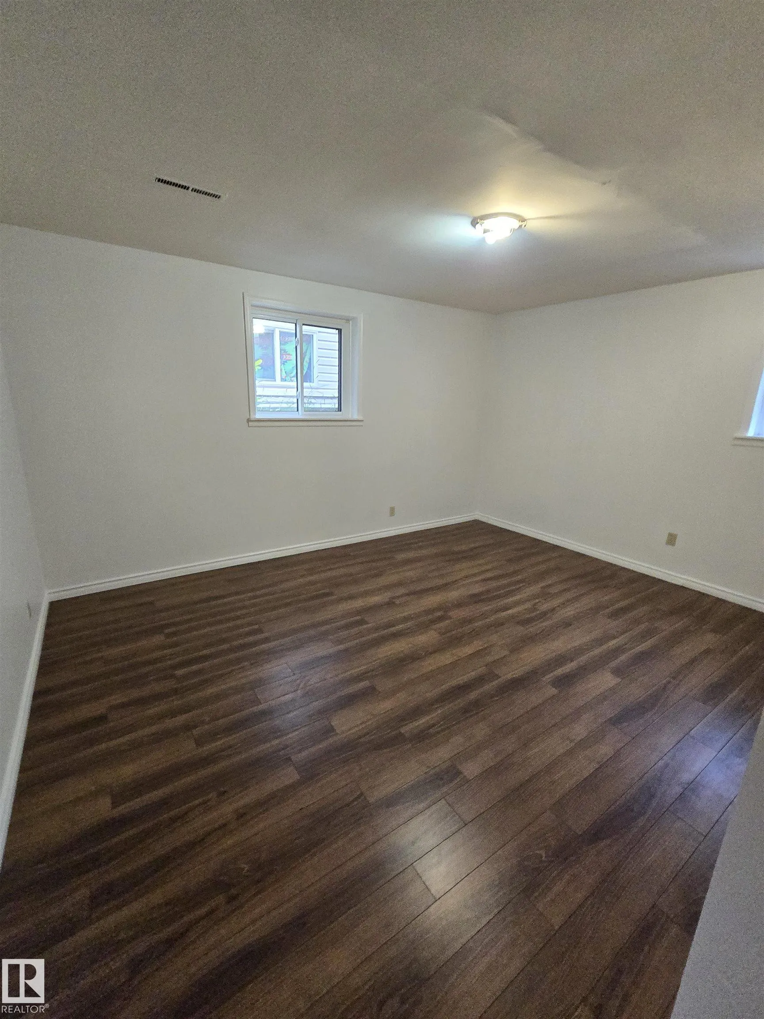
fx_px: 383
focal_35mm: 13
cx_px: 382
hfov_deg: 89.9
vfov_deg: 106.2
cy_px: 510
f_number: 2.2
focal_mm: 2.2
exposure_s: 1/60
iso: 640
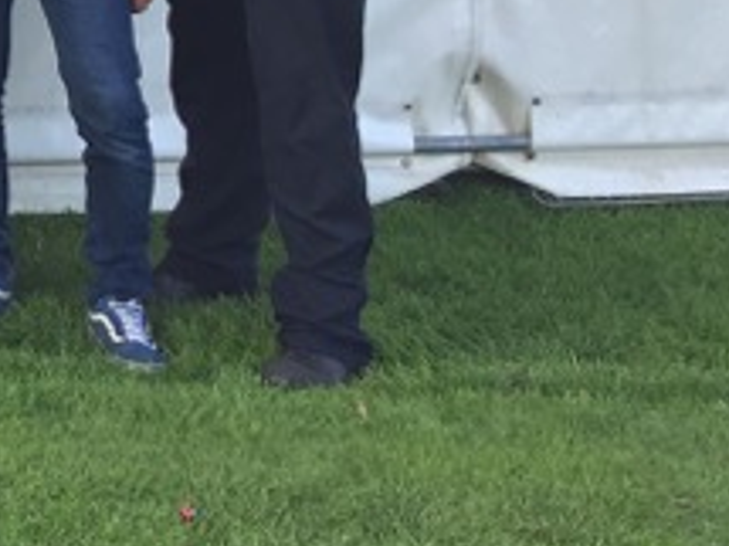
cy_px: -319
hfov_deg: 15.5
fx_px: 2273
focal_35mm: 108
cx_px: -607
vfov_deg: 12.8
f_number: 2.2
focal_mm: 4.15
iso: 32
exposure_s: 1/229
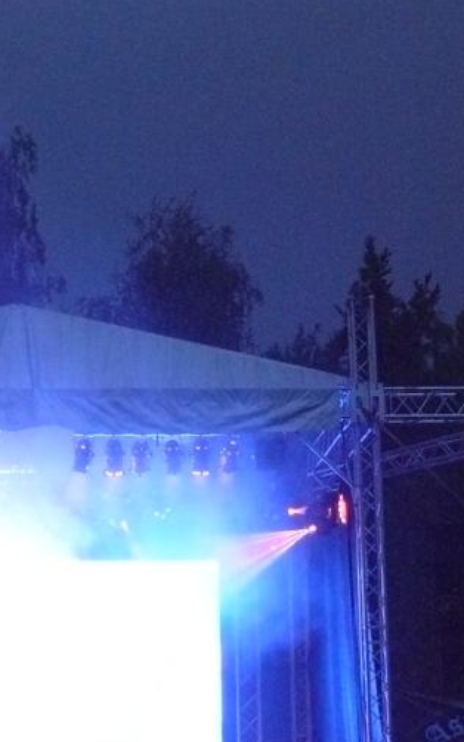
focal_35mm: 76
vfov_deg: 27.0
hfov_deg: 17.0
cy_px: 489
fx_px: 1537
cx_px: 75
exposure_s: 1/50
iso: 400
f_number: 2.8
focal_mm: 6
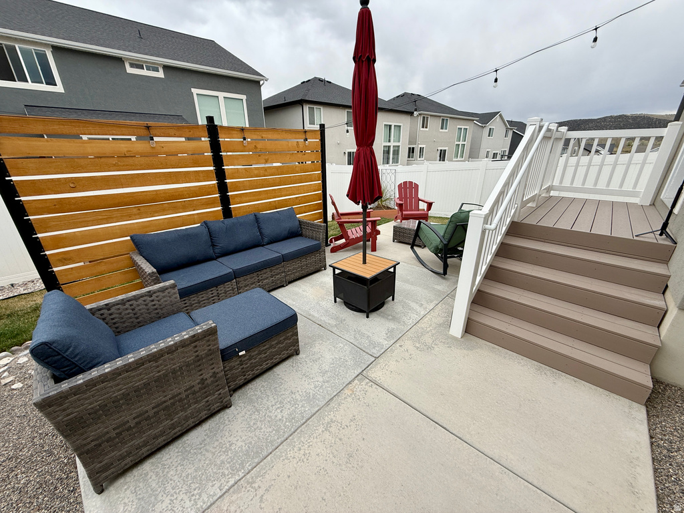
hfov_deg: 102.1
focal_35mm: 14
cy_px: 256
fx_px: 277
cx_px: 342
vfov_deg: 85.7
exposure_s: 1/751
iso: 50
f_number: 2.2
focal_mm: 2.22
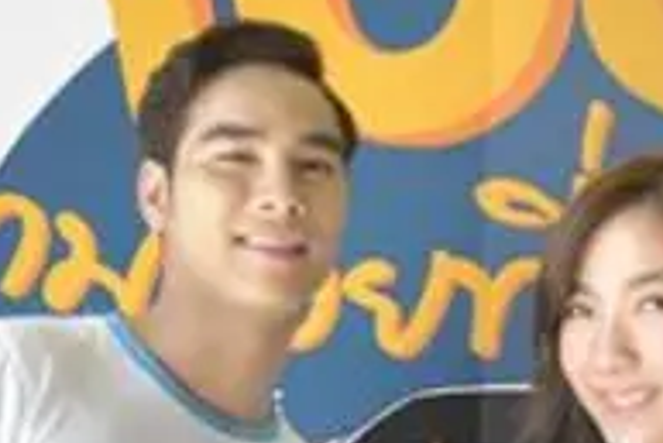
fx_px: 2156
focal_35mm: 117
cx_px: 512
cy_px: 594
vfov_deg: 11.4
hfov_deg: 17.4
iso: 640
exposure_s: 1/100
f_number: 4.5
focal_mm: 29
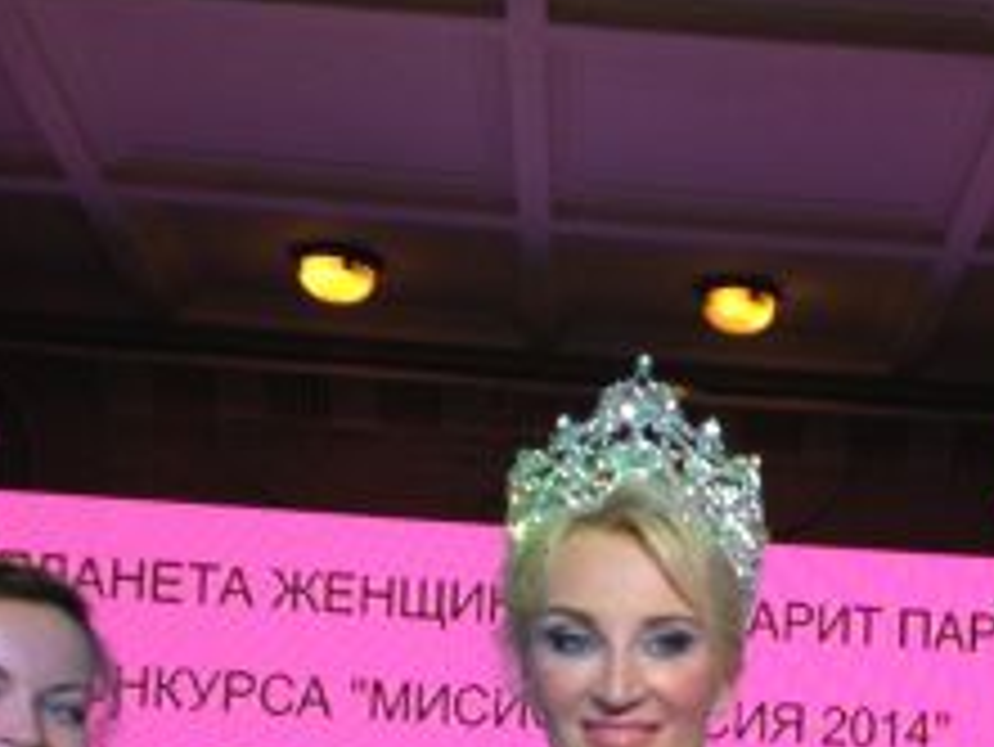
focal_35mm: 87
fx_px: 2500
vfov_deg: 16.4
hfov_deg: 22.1
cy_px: 837
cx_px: 850
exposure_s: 1/160
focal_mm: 4.28
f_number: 2.4
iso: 64
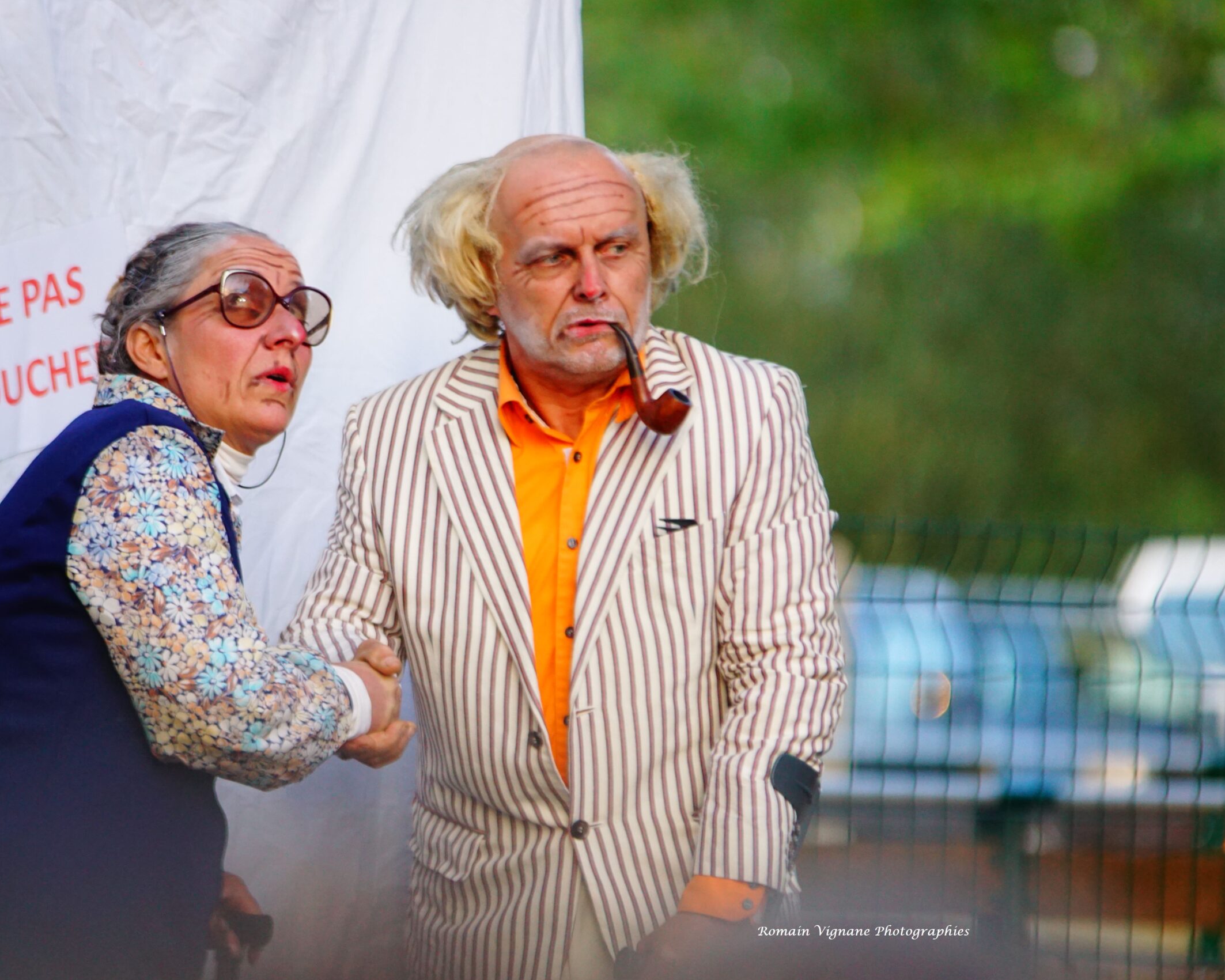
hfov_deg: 5.7
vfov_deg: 4.6
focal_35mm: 339
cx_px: 516
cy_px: 491
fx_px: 12291
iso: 1000
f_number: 2.8
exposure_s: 1/400
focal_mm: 200
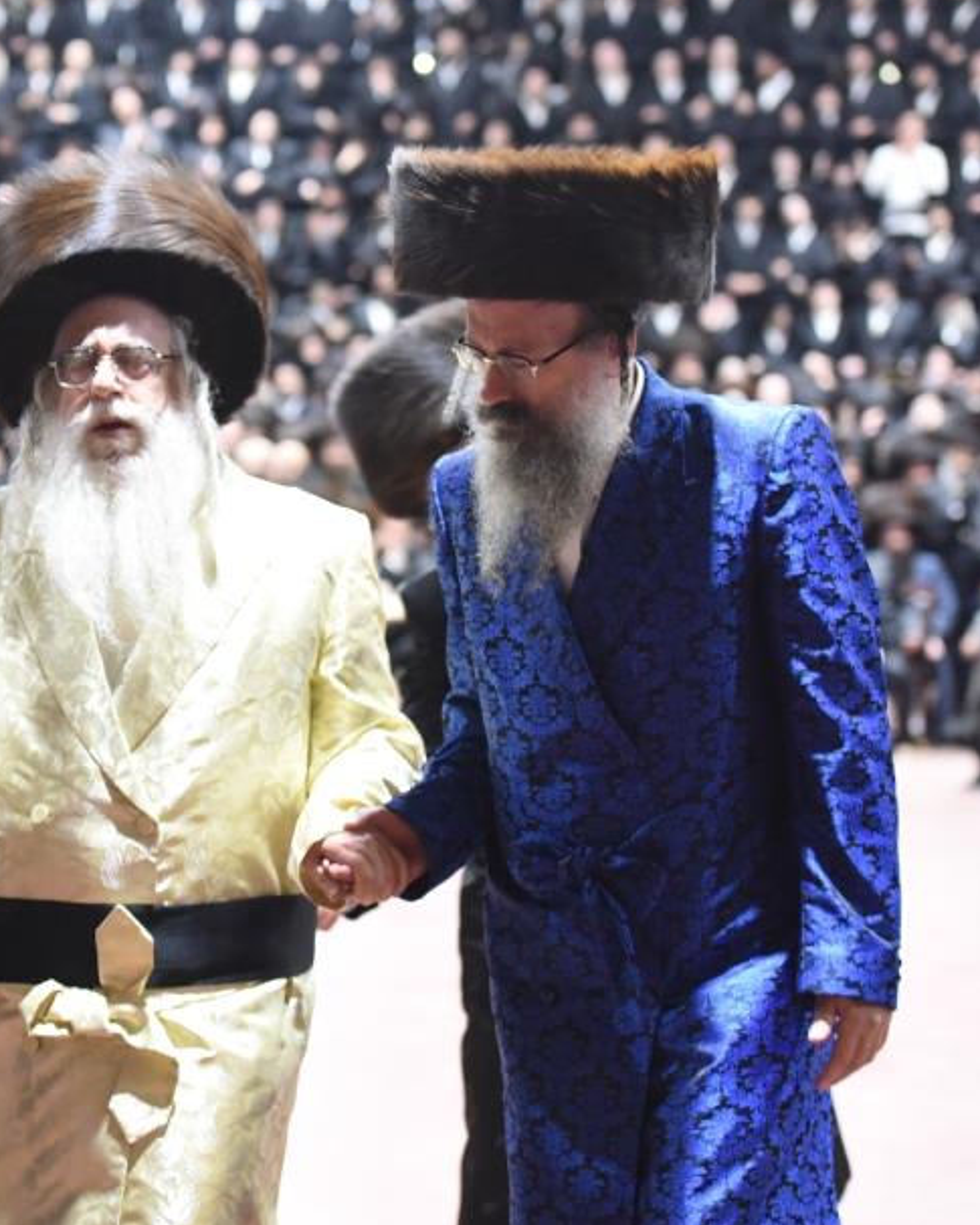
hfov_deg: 13.8
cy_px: 599
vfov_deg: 17.3
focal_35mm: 111
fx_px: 4023
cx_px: 119
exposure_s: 1/100
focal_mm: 70
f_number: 3.2
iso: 4000
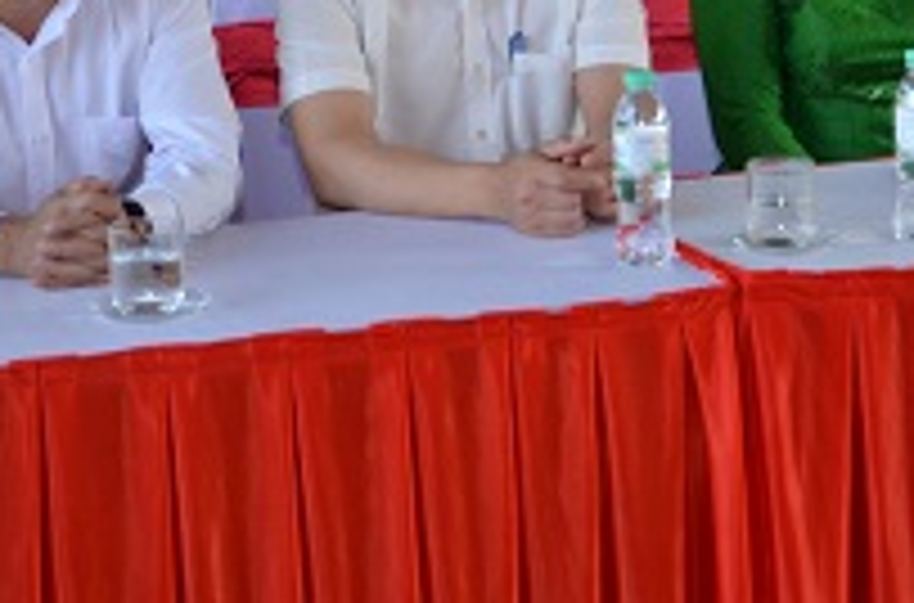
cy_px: -232
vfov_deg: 10.7
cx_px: 950
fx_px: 3138
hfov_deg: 16.2
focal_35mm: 124
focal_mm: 28
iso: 200
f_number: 4.5
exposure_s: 1/80
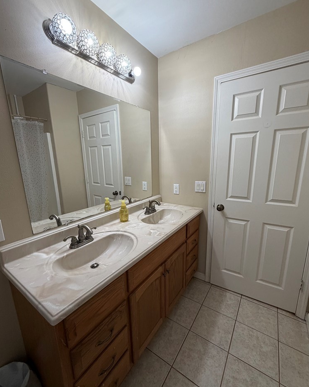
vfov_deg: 96.8
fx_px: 172
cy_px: 198
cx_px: 156
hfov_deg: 84.0
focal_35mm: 15
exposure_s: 1/120
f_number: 2.2
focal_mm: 2.22
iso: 200
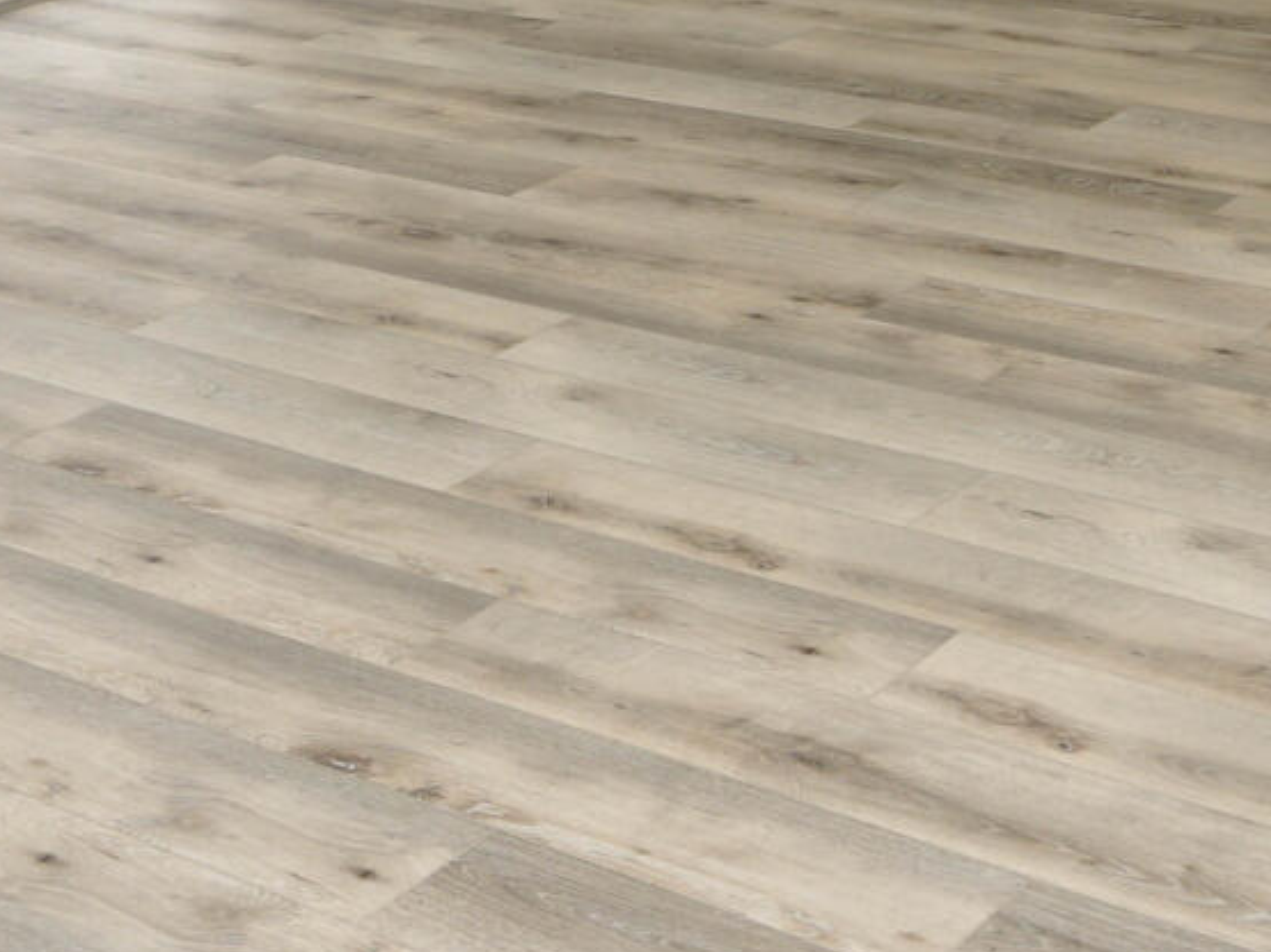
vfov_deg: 16.5
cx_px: 715
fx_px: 2863
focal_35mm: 78
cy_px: -644
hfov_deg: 25.0
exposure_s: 1/60
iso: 125
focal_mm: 10
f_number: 4
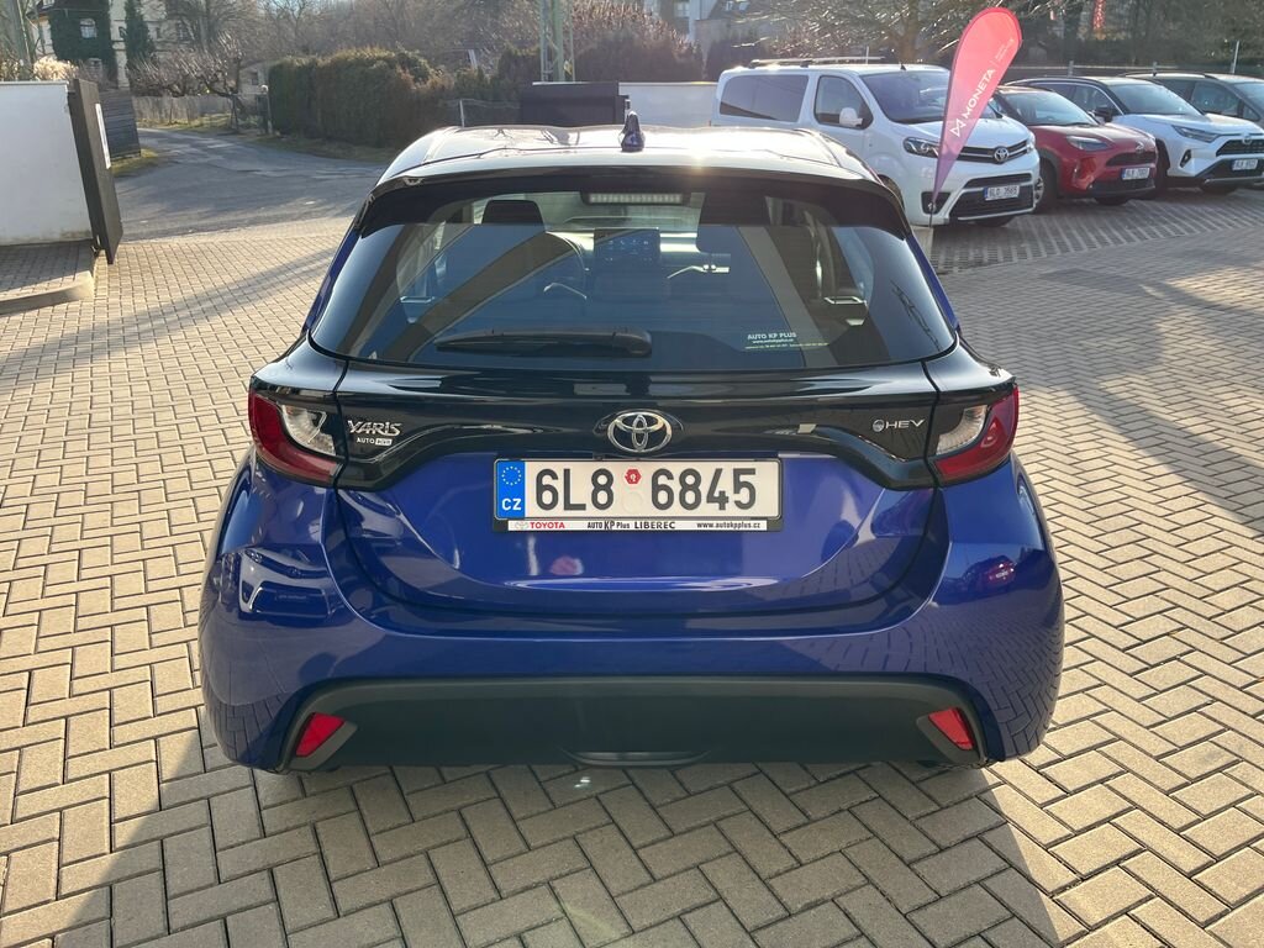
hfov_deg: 67.3
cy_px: 474
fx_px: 949
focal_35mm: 26
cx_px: 632
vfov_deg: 53.1
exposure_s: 1/821
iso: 50
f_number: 1.6
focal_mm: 5.1
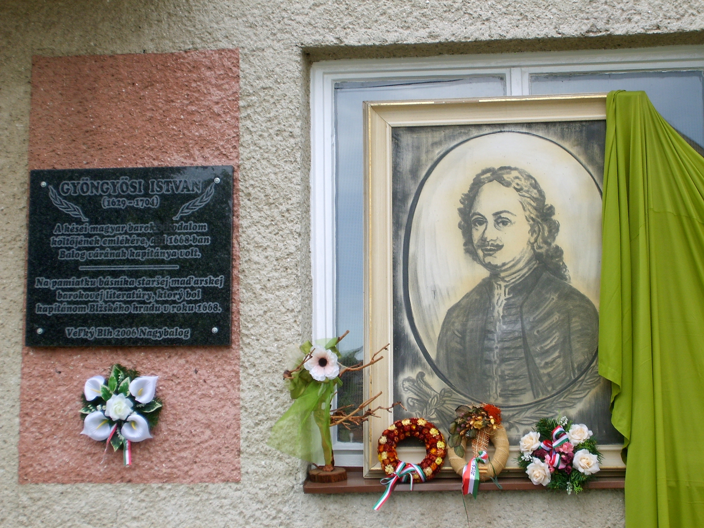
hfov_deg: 27.0
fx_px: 1464
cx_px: 352
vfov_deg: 20.4
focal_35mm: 72
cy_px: 264
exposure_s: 1/90
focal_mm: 12
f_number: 3.9
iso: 50
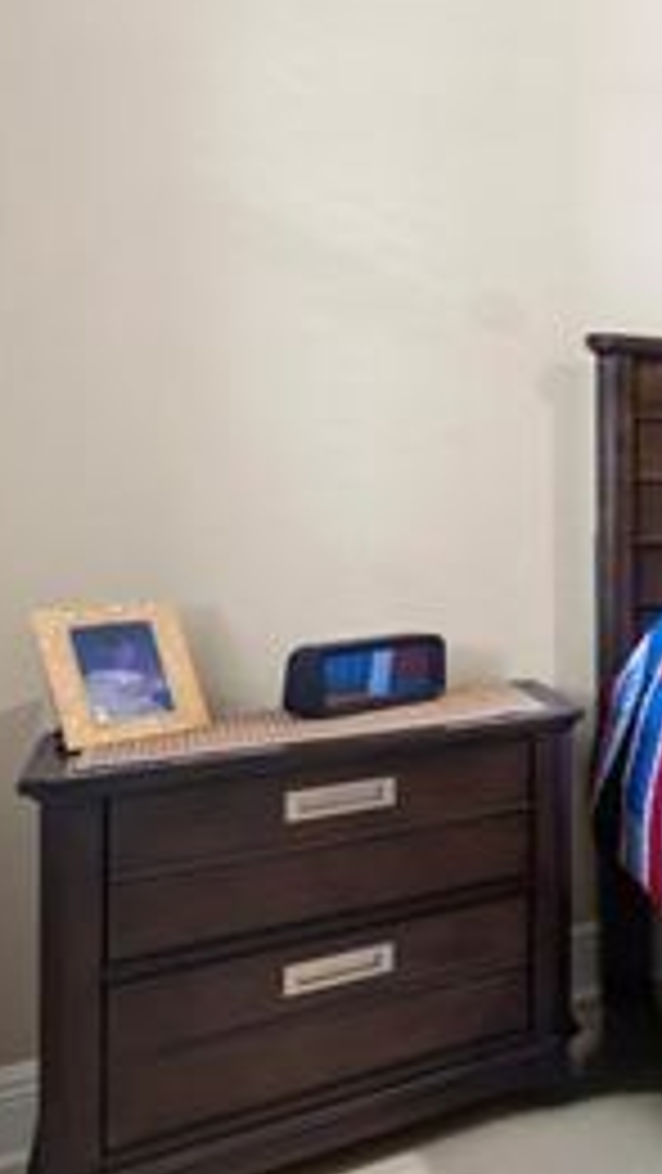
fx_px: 1060
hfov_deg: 18.3
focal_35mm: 34
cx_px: 1385
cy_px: 468
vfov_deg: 57.5
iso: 160
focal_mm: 12
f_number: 7.1
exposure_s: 1/1.25
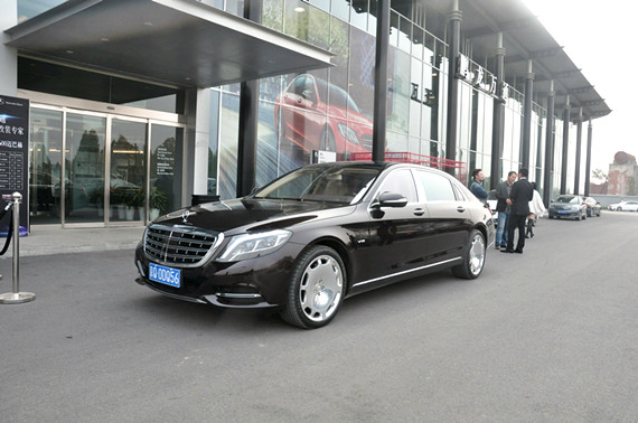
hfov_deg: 67.5
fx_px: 478
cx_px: 319
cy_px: 212
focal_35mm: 27
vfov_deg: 47.8
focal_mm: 18
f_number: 8
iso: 1000
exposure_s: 1/250
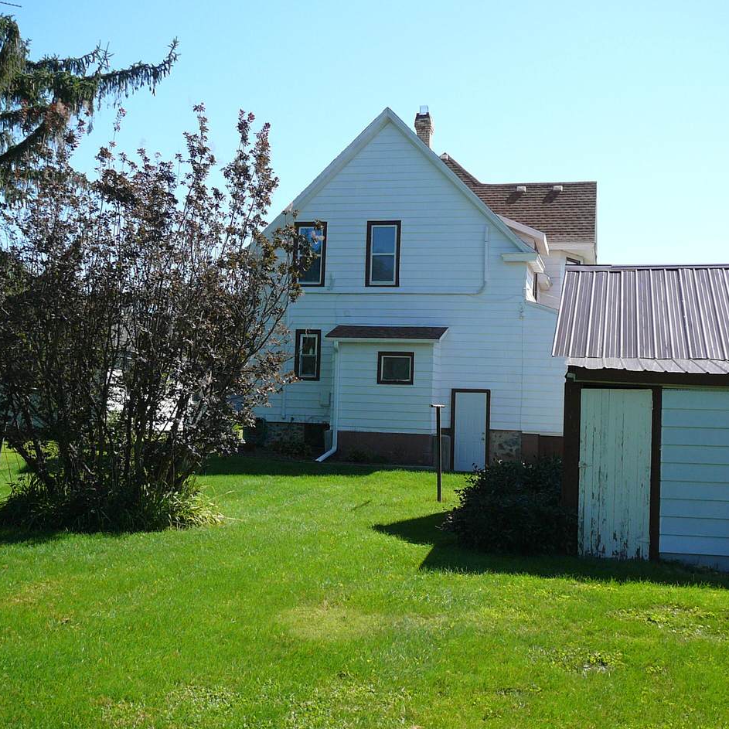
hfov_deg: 40.0
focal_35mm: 42
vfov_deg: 40.0
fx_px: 1001
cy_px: 370
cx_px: 380
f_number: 2.8
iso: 80
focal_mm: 5.2
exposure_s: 1/800
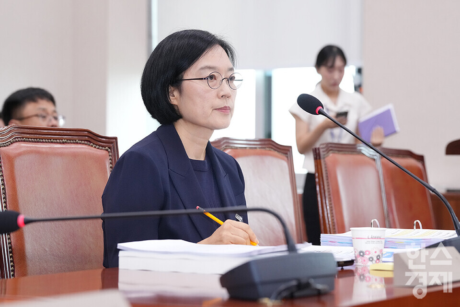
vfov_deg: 14.1
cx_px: 230
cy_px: 154
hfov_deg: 21.0
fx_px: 1239
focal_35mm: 97
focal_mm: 97
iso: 3200
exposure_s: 1/160
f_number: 5.6
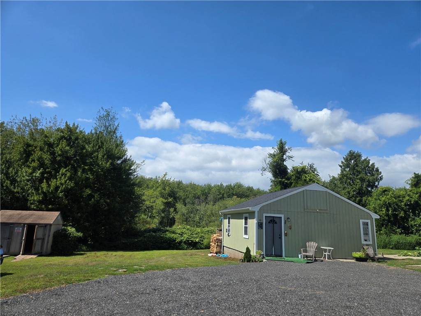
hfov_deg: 73.9
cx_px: 210
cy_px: 158
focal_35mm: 23
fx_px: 280
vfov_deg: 58.9
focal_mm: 5.4
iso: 25
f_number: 1.8
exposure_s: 1/2240
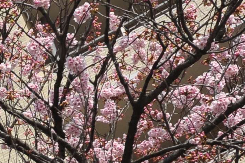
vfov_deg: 8.1
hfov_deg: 10.7
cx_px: -385
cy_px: 405
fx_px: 1062
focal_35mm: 156
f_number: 8
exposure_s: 1/320
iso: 200
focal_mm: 26
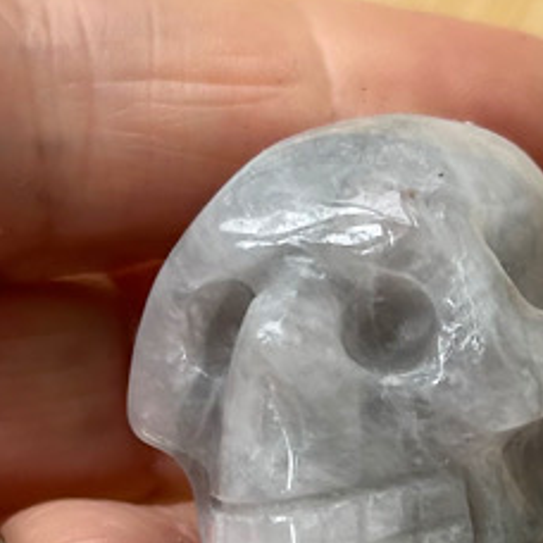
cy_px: 462
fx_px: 763
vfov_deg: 37.2
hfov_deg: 38.9
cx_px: 336
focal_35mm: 43
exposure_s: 1/284
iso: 40
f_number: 1.5
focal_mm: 5.7
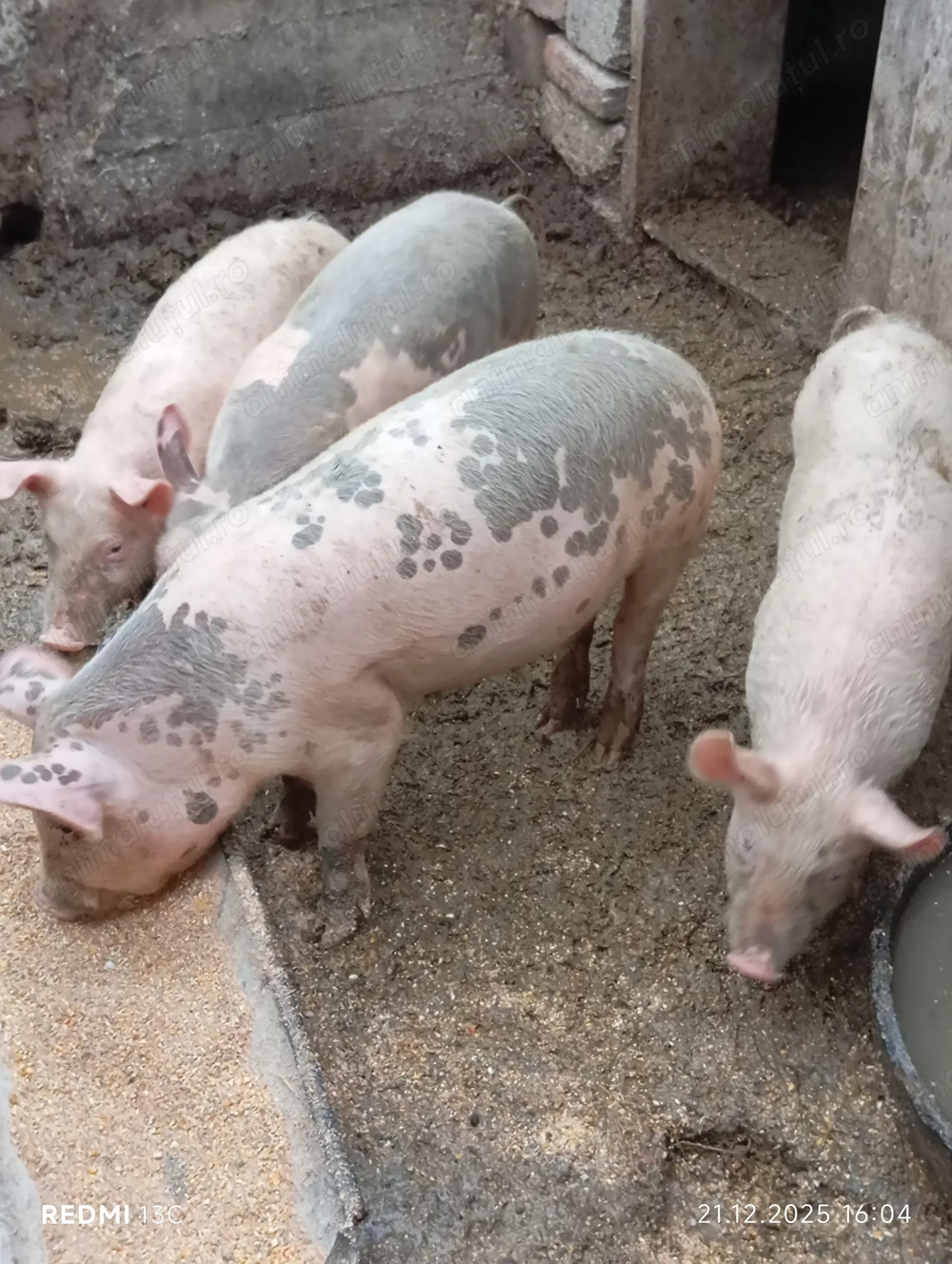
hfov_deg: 32.3
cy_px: 632
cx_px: 476
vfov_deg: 42.0
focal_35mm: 45
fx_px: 1646
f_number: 1.8
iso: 1318
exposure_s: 1/25
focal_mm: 4.22
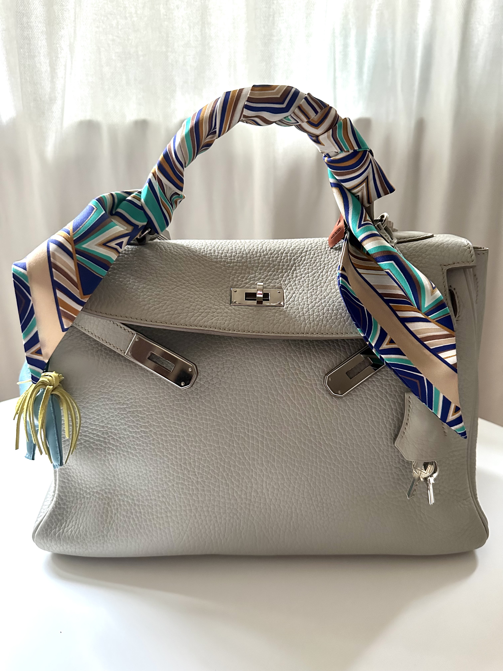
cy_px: 336
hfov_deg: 56.8
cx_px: 252
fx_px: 465
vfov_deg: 71.6
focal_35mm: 24
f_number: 1.78
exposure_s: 1/60
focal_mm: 6.86
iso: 800
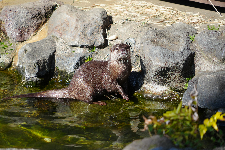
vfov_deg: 5.7
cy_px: 75
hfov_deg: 8.6
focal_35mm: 240
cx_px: 112
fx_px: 1500
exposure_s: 1/1600
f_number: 6.3
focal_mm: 240
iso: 1000
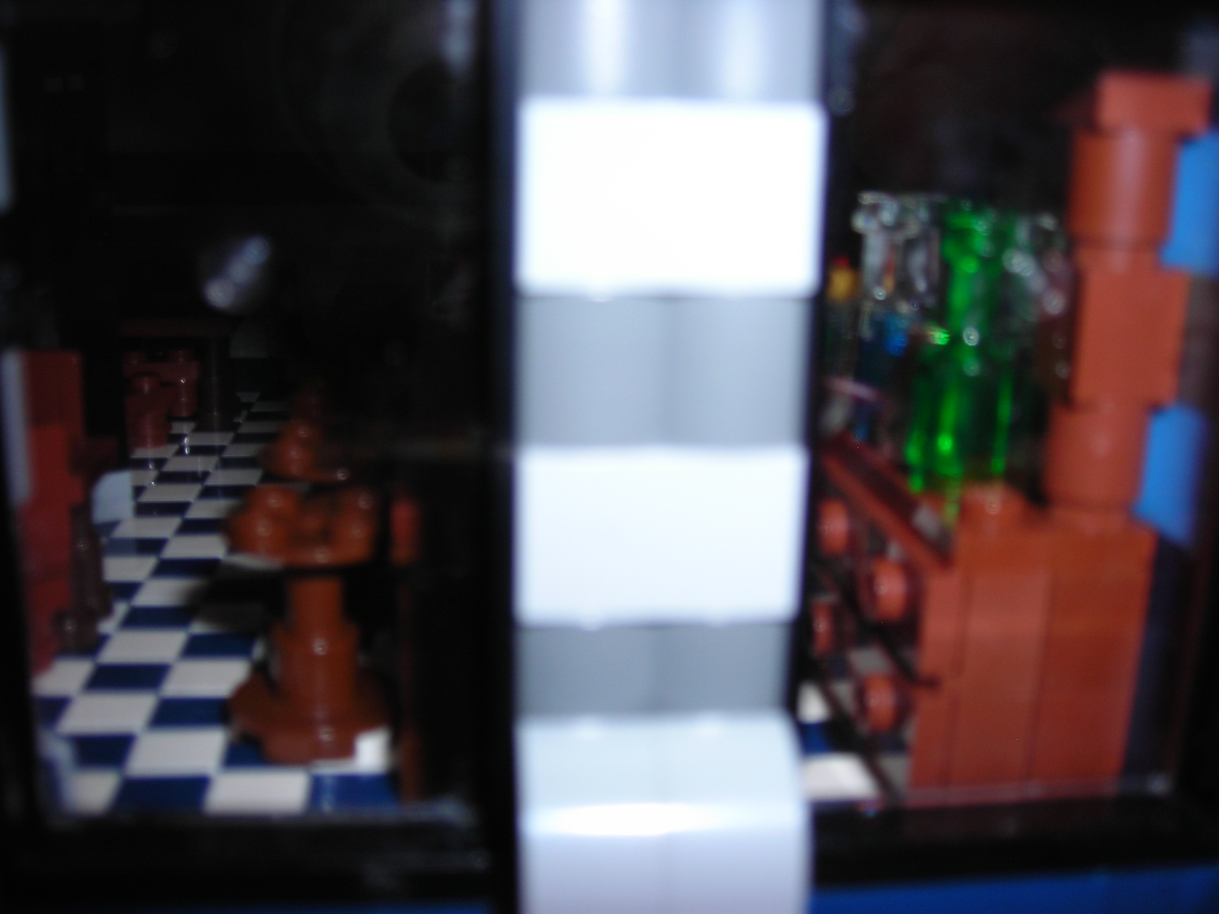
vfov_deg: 37.7
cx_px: 610
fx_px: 1338
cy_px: 457
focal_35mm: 38
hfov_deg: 49.0
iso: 50
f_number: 3.2
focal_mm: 6.3
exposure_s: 1/60.1
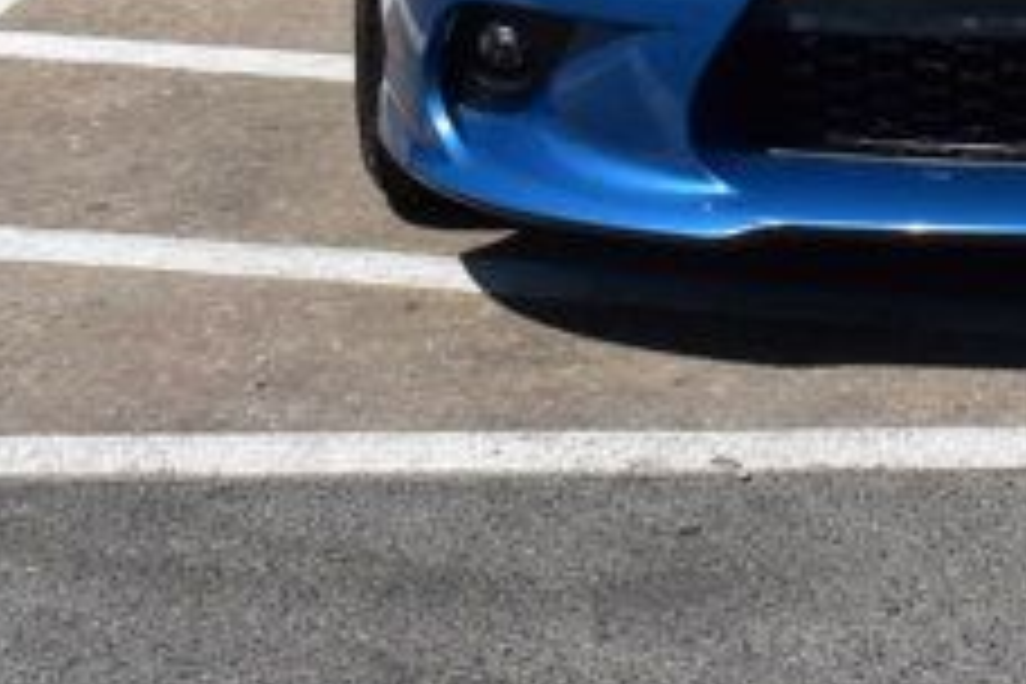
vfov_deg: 7.4
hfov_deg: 11.3
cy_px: -837
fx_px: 4987
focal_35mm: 175
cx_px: 1539
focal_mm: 26
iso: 280
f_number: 11
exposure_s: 1/500
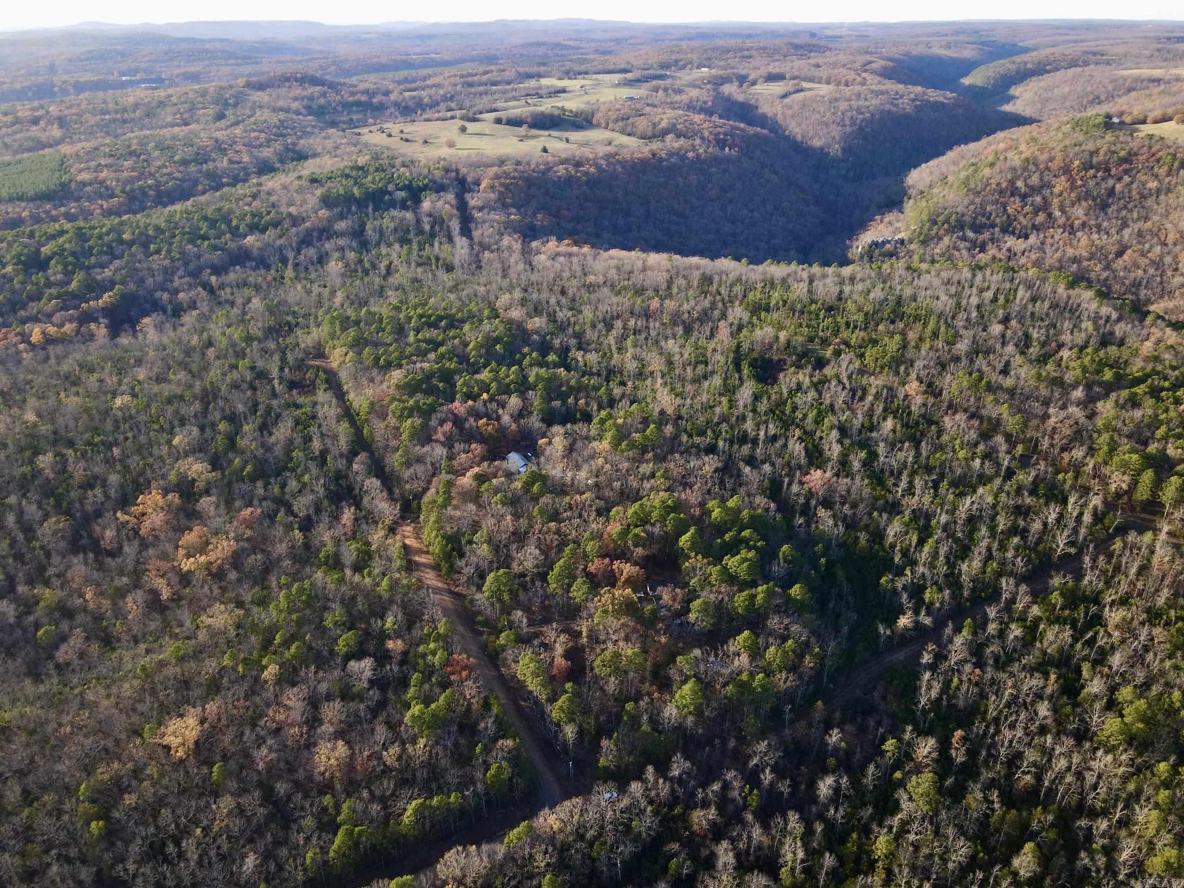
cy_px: 444
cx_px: 592
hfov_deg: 71.6
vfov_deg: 56.8
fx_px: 821
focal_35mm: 24
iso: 480
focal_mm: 4.5
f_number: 2.8
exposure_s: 1/13
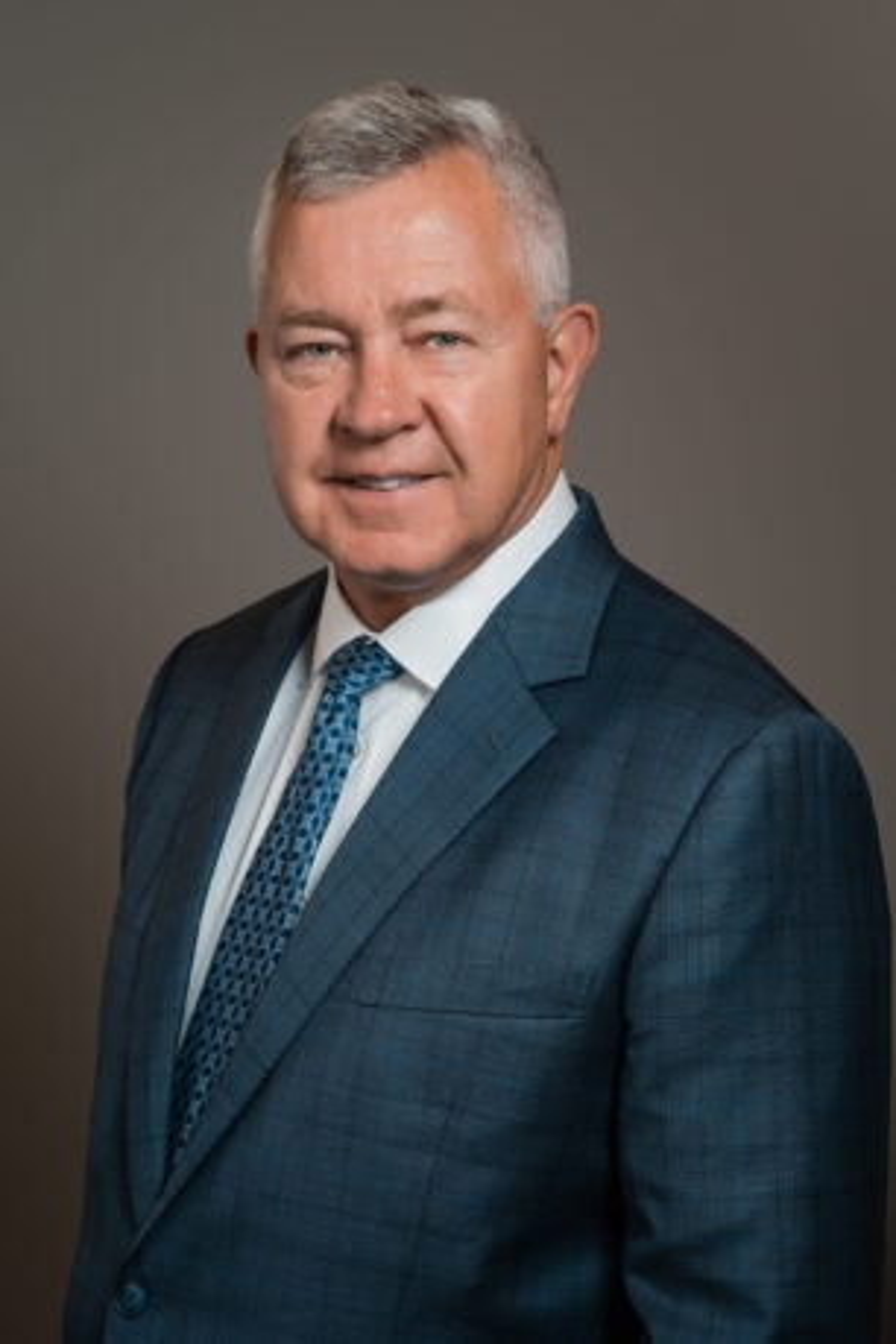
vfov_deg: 28.8
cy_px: 672
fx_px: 2613
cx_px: 448
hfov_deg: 19.5
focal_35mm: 70
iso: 100
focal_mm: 70
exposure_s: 1/400
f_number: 4.5
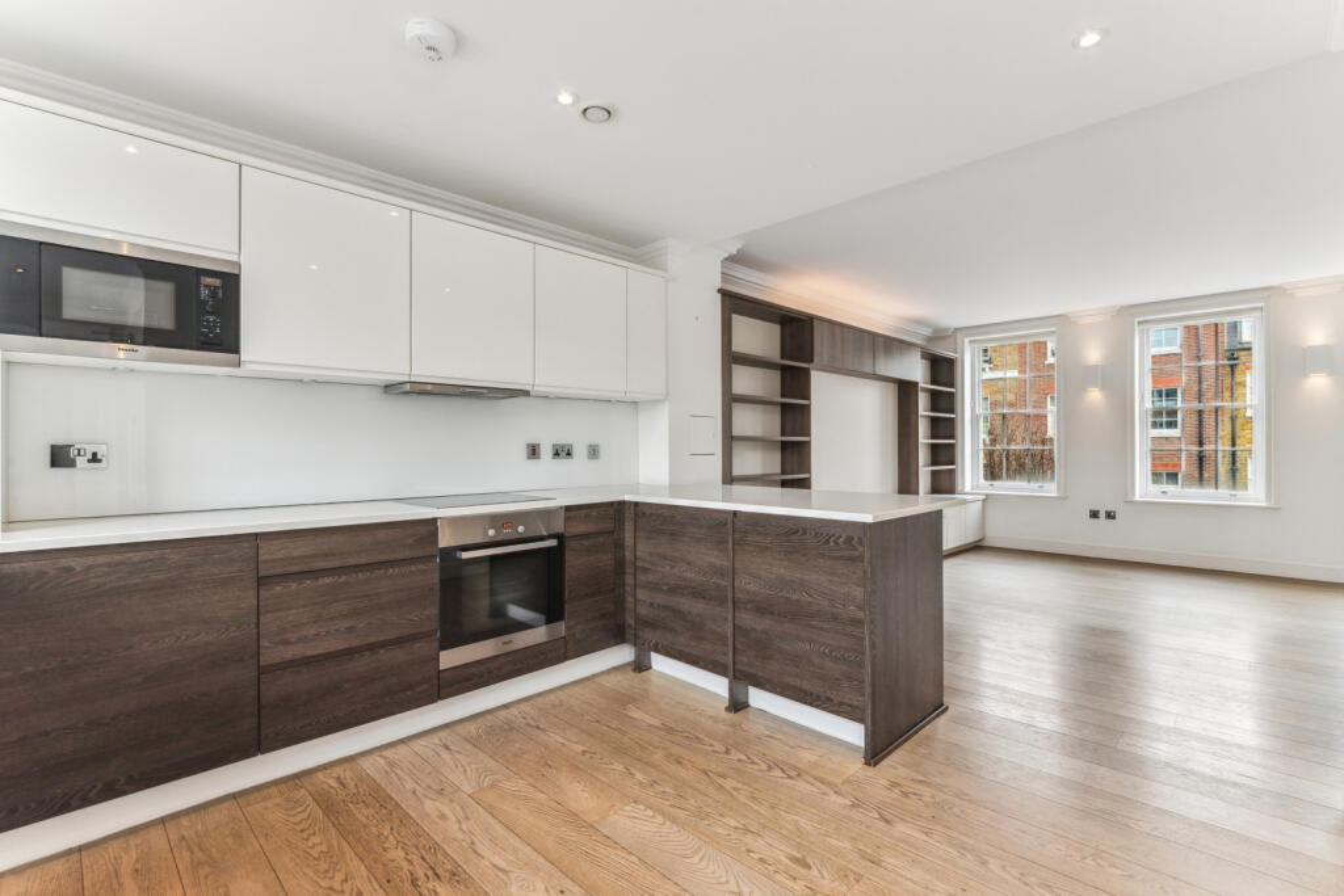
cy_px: 448
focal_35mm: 16
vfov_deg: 73.8
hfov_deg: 96.7
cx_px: 672
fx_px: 597
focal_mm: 16
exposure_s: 1/80
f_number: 11
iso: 400
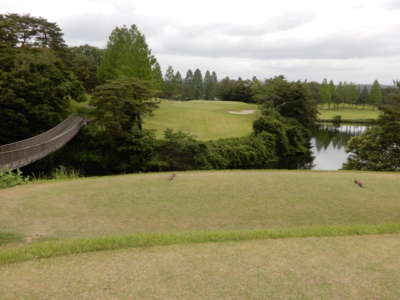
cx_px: 200
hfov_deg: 52.6
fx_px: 404
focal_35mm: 35
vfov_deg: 40.7
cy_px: 150
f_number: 4
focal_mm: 6.2
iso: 80
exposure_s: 1/160
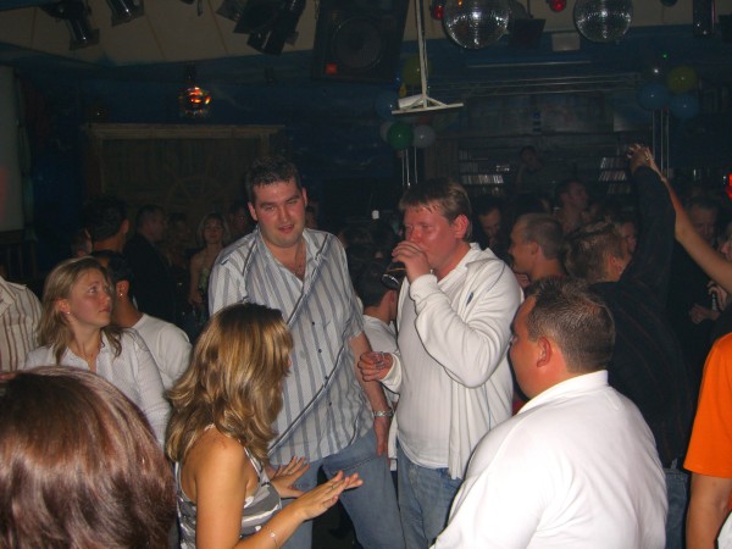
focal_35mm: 38
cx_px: 366
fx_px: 804
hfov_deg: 49.0
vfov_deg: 37.7
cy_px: 274
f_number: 2.8
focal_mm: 7.9
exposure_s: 1/60
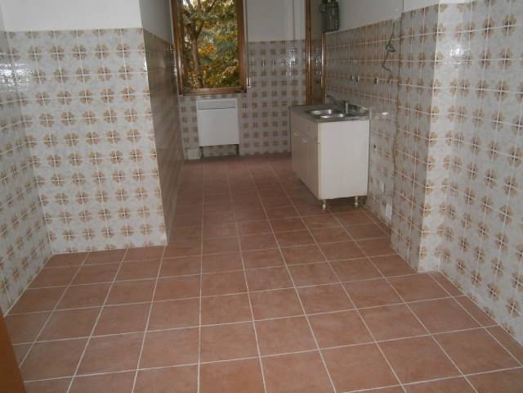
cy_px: 196
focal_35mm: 26
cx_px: 262
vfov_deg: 53.1
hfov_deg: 67.3
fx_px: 393
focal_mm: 4.7
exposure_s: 1/30
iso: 200
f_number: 2.8
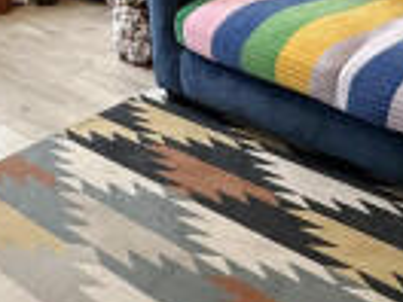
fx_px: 722
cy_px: -108
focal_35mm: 62
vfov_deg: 21.1
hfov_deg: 30.8
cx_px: 285
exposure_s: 1/50
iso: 400
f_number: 2.2
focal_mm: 2.22
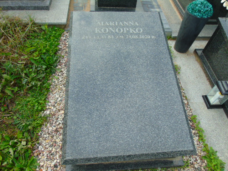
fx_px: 165
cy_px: 86
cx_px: 114
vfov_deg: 54.9
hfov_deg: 69.4
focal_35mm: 25
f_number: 3.4
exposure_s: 1/125
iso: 80
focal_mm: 4.4
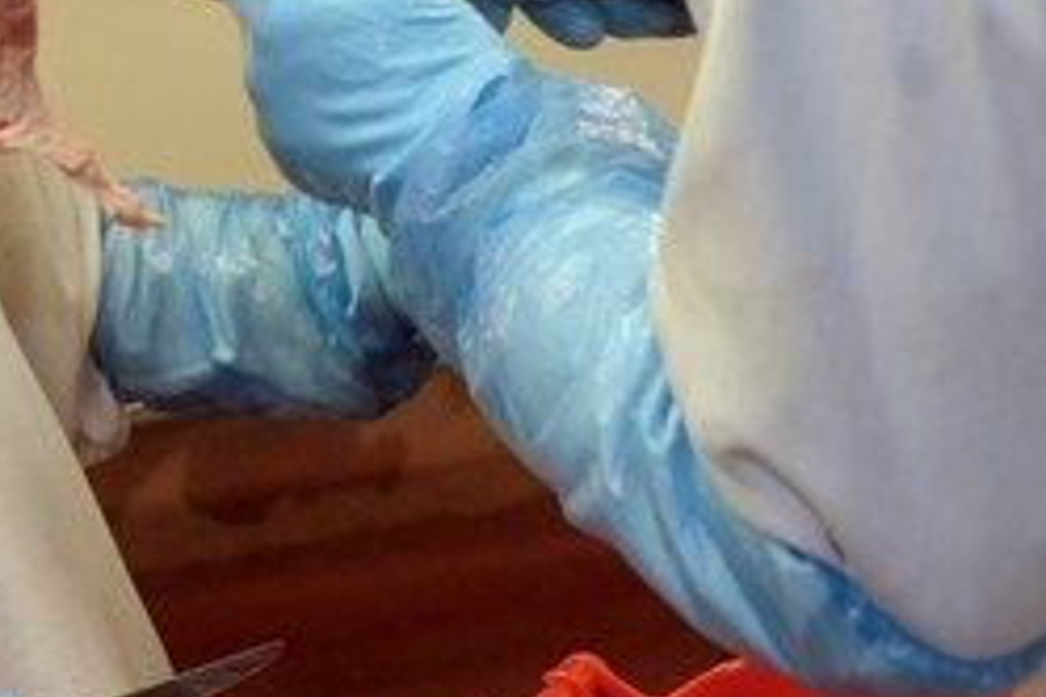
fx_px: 3922
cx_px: 239
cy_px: -342
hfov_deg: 15.1
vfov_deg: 9.9
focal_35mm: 135
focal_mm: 28
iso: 800
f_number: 3.2
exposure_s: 1/125
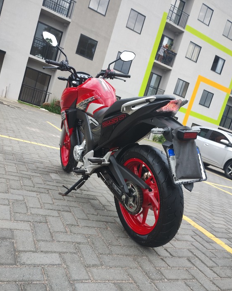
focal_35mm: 30
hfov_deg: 48.5
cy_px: 151
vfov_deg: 58.8
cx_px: 116
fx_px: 258
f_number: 1.8
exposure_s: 1/120
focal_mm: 4.27
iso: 224
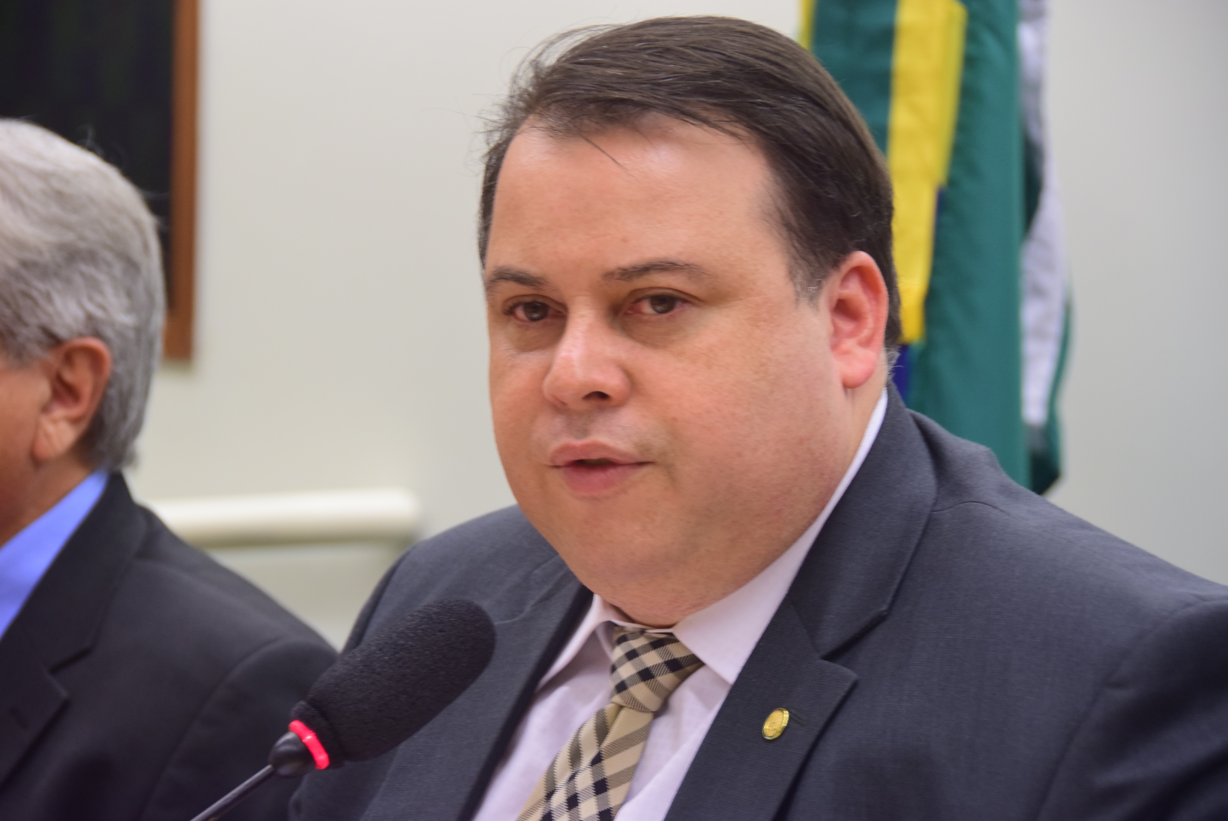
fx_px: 5377
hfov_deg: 13.0
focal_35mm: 158
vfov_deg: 8.7
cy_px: 410
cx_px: 614
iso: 800
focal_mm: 105
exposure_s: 1/60
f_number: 5.3
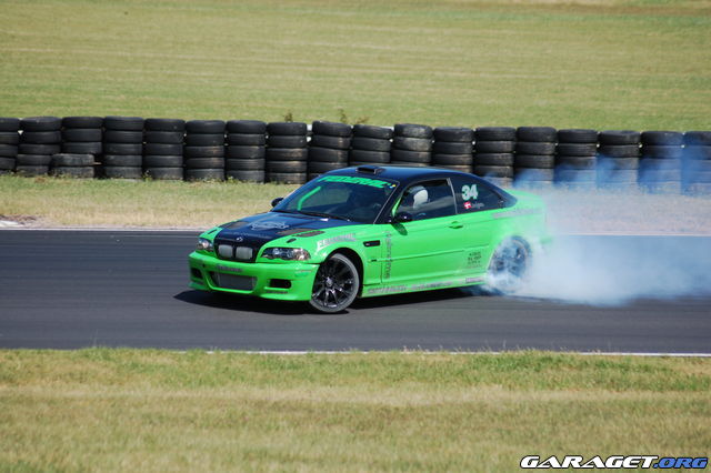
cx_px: 356
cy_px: 236
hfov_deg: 9.2
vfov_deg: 6.1
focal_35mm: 225
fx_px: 4441
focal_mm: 150
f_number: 4.5
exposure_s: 1/1250
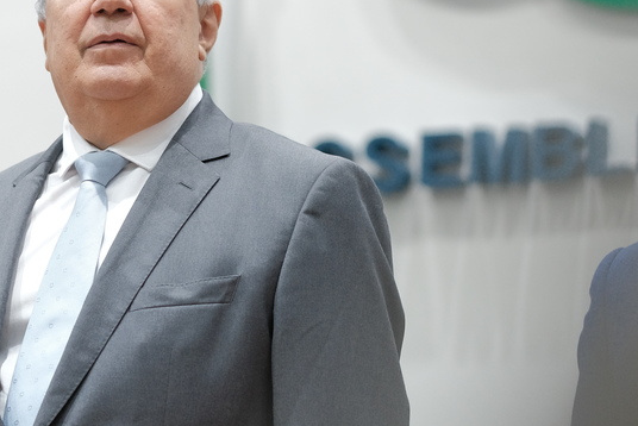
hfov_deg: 6.8
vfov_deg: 4.6
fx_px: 5355
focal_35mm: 302
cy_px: 142
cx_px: 105
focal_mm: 90
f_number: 2
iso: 1250
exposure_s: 1/125
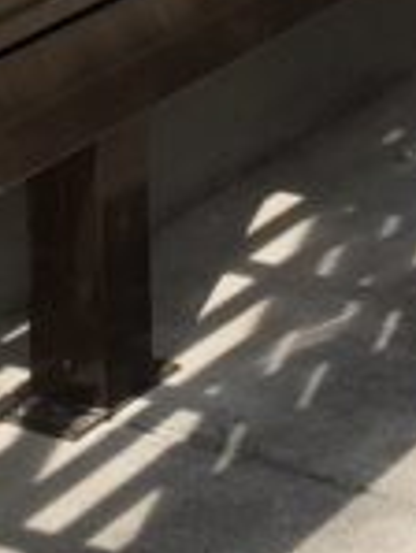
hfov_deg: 7.5
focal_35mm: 199
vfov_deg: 9.4
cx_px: 234
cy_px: -471
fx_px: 3184
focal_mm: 4.15
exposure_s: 1/818
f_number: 2.2
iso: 25
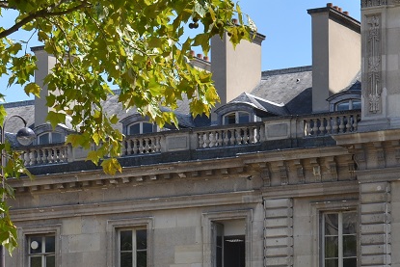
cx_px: 117
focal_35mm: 155
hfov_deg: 13.2
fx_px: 1728
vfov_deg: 8.6
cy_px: 387
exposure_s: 1/250
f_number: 8
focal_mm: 35
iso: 125
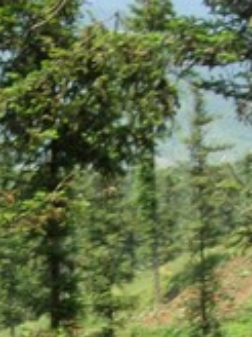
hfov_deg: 9.9
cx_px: -25
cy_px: 446
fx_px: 1437
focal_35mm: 148
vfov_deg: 12.9
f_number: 4.8
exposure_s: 1/194
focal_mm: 7.8
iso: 64
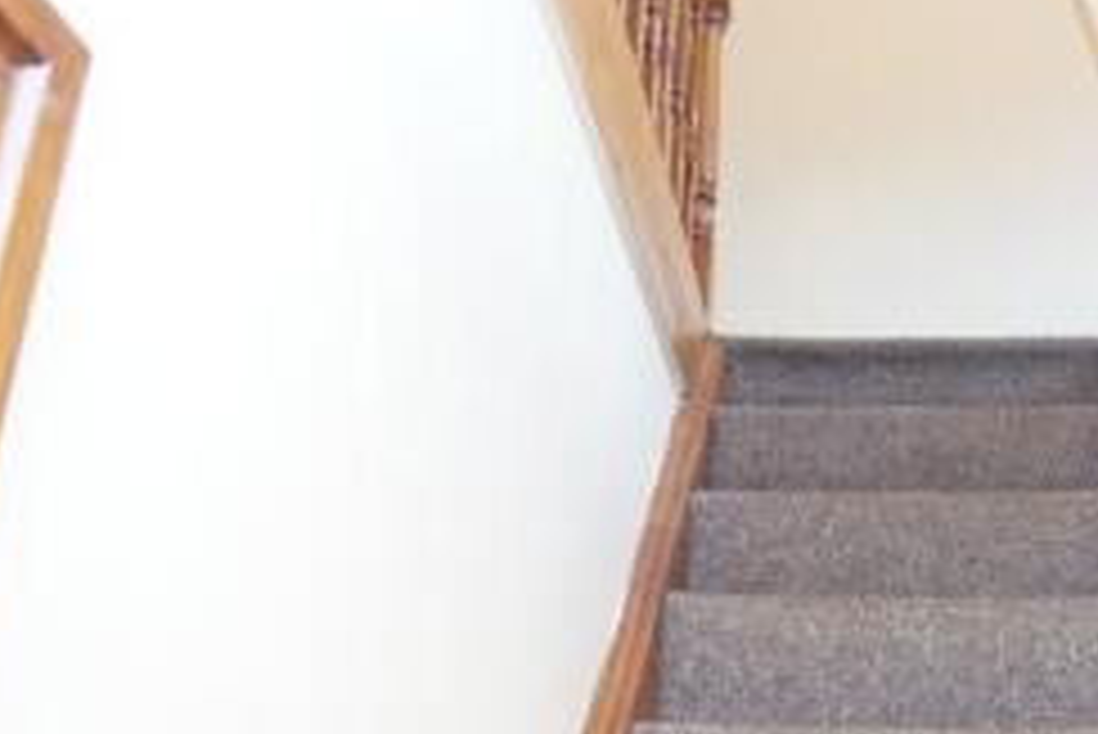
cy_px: 534
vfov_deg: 29.9
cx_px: 848
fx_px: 1353
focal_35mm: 44
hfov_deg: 42.5
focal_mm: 11
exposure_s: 1/100
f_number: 3.5
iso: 3200
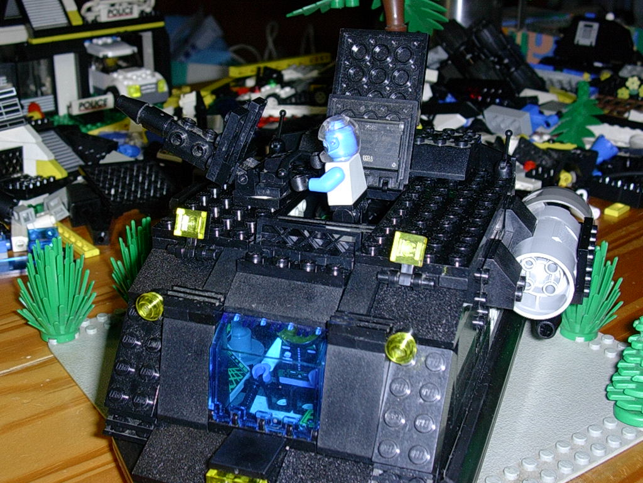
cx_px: 322
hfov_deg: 39.7
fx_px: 892
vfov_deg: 30.3
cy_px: 242
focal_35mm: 48
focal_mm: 7.3
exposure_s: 1/64
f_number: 3
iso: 70
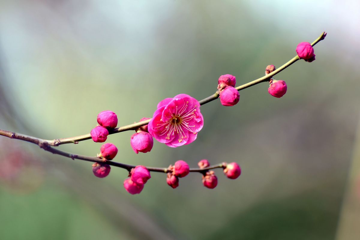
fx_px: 3750
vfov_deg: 3.7
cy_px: 120
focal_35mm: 375
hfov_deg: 5.5
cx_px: 180
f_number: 8
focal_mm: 250
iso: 100
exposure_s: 1/80
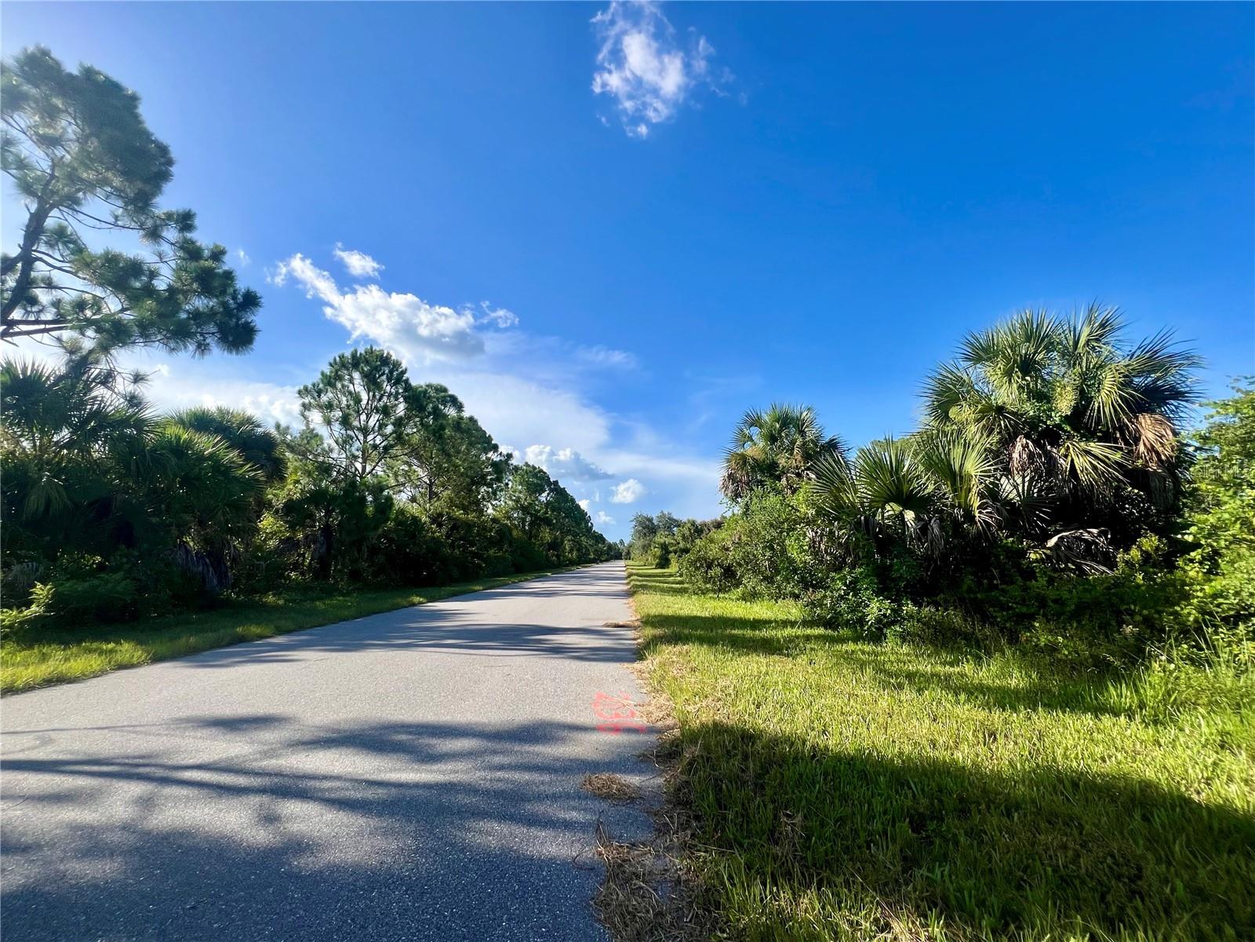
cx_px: 628
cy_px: 471
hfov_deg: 106.2
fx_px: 471
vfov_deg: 89.9
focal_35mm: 13
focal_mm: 1.57
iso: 32
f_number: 1.8
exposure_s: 1/1783
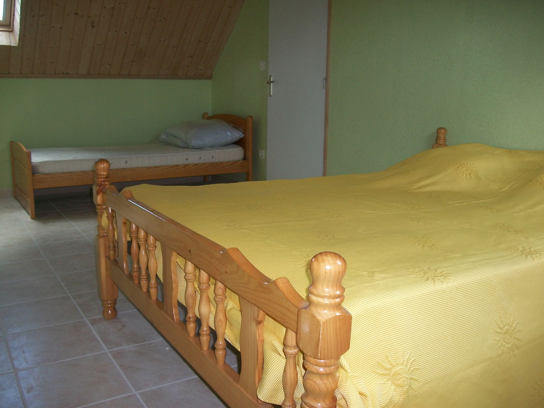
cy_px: 204
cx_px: 272
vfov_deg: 44.2
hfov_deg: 56.8
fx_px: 503
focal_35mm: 32
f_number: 2.9
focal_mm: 5.7
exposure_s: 1/30
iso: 80
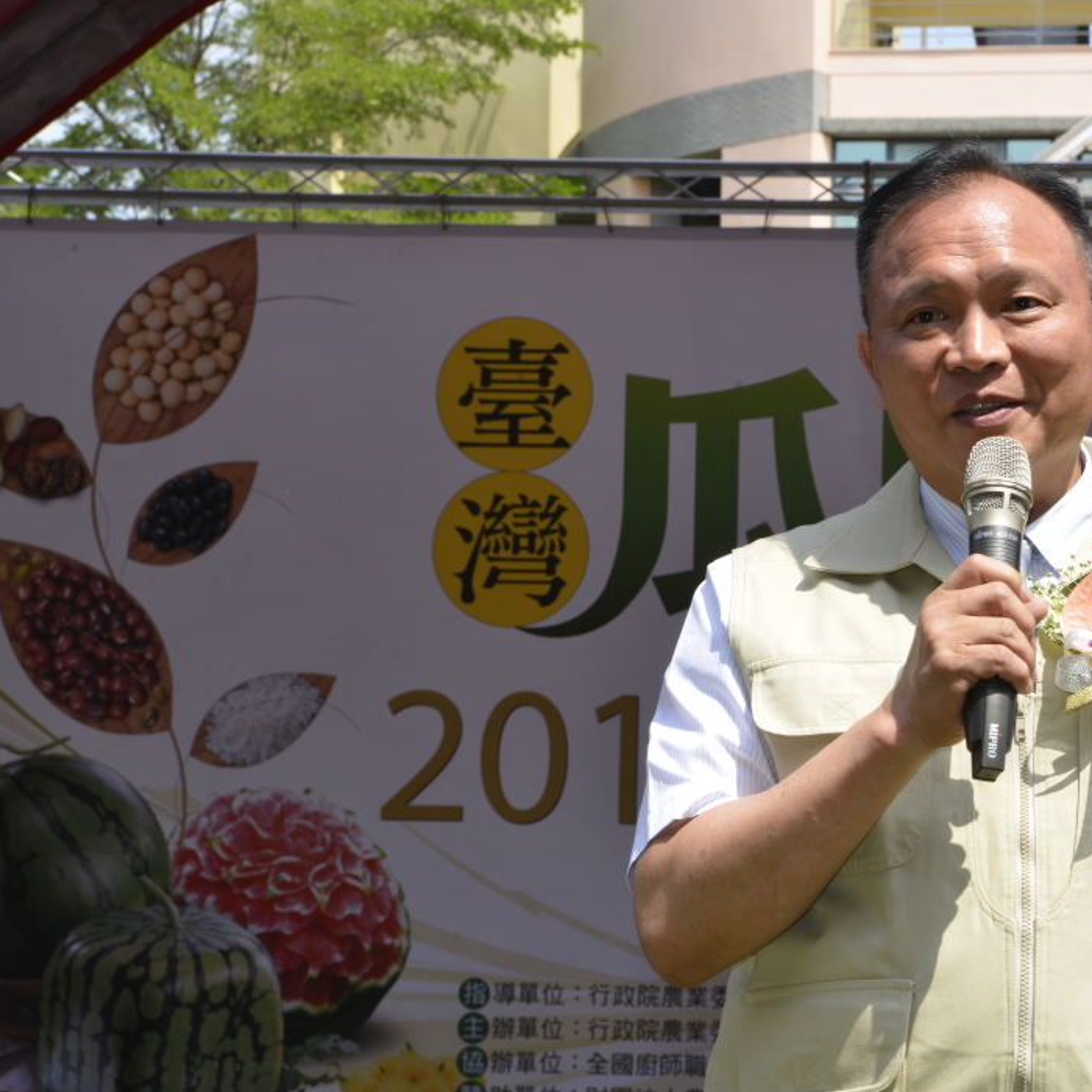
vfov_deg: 17.1
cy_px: 523
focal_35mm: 102
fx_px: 3640
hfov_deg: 16.9
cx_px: 853
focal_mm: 70
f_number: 18
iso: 320
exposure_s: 1/125
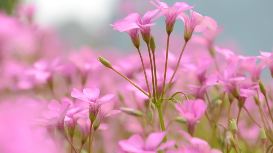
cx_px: 158
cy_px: 72
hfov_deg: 8.6
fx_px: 1815
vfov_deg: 4.8
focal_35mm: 251
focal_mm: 105
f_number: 7.1
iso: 100
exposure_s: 1/100
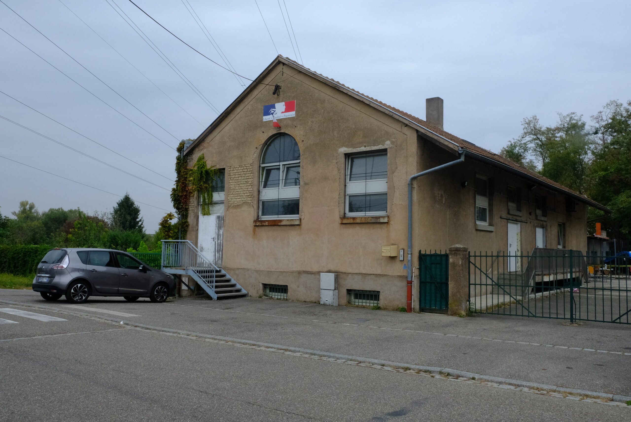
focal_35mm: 29
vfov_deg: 45.0
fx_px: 509
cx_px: 316
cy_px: 211
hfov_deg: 63.6
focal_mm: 19.6
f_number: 20
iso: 2000
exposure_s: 1/125
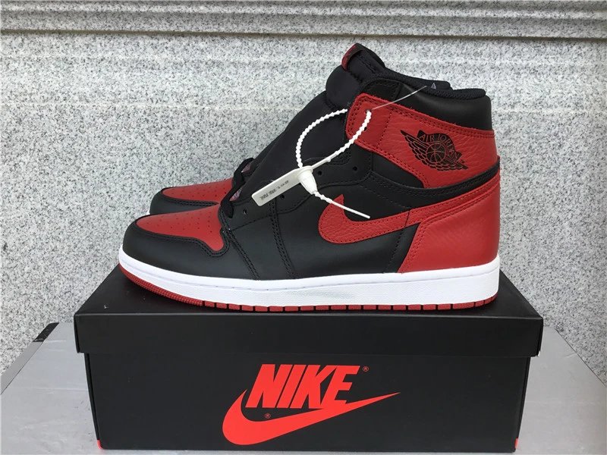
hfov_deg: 58.4
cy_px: 228
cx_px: 304
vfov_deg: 45.4
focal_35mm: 31
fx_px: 544
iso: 25
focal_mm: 3.3
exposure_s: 1/342
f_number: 2.4
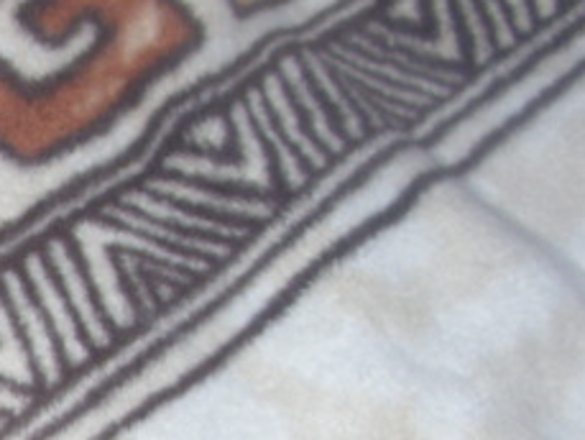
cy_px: 808
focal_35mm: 170
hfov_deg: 10.8
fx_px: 2874
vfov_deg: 8.4
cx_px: -506
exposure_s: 1/30
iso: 50
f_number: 2.8
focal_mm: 6.3
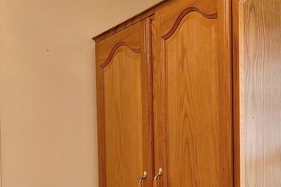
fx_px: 507
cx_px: 285
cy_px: 257
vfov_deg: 19.0
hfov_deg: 28.9
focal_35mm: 65
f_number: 1.6
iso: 125
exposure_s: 1/120
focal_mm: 5.1
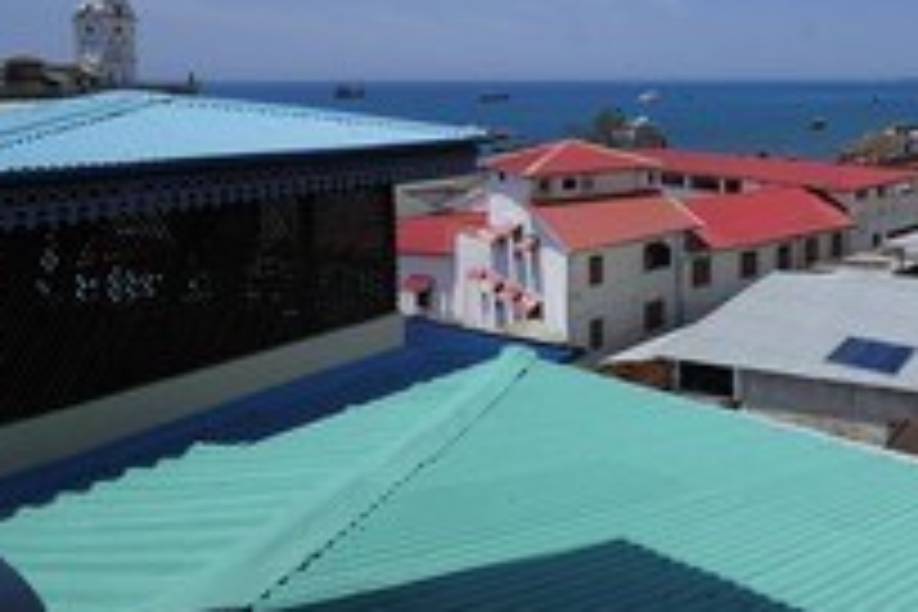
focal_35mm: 31
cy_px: 76
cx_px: 880
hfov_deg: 50.8
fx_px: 790
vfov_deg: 39.6
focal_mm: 15
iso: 200
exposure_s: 1/200
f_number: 18
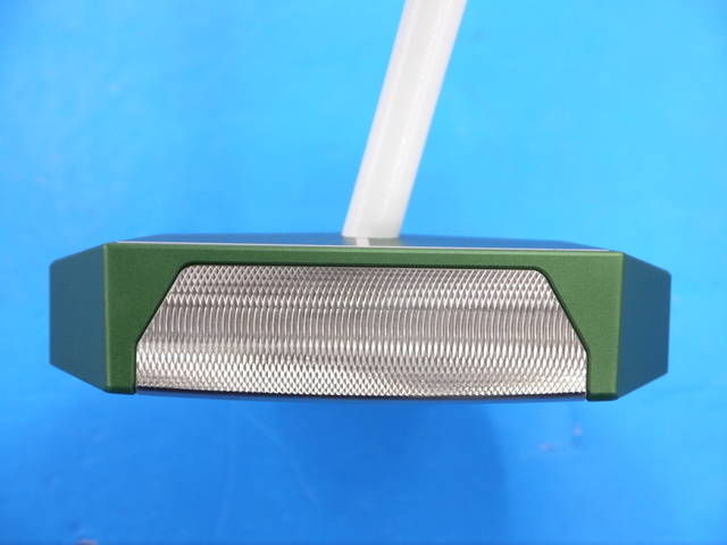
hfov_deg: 23.3
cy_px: 272
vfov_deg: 17.6
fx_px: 1764
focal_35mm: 84
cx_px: 364
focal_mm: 42
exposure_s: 1/100
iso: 800
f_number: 5.6
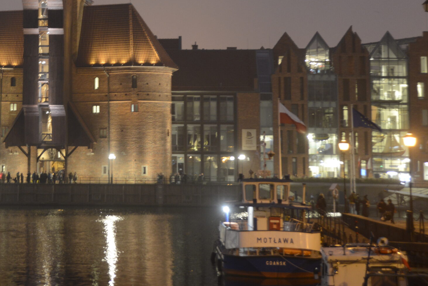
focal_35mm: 91
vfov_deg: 14.9
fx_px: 1082
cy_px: 45
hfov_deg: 22.1
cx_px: 94
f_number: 3.8
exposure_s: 1/6
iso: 1600
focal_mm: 52
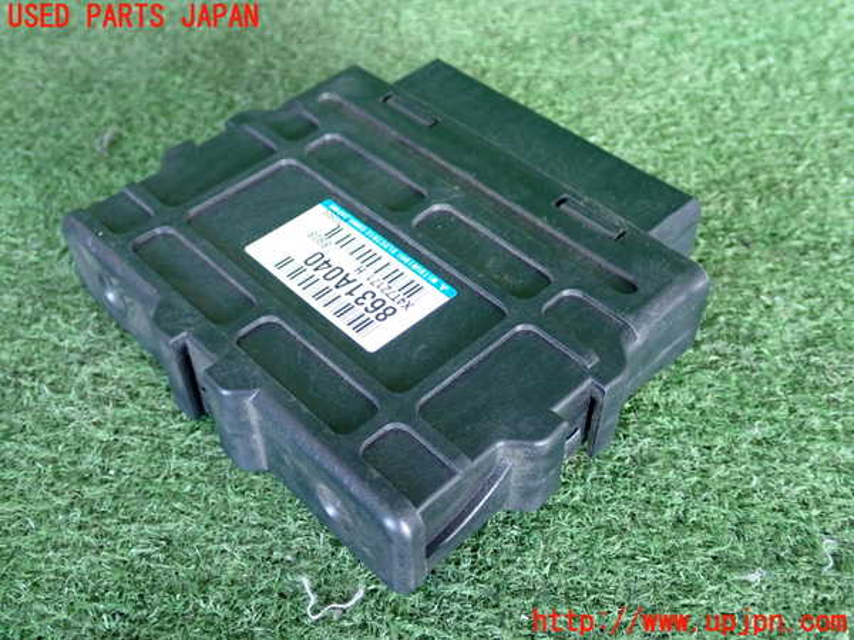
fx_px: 937
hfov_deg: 49.0
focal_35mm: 38
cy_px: 320
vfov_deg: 37.7
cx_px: 427
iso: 500
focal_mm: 6.83
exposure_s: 1/40
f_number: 2.7
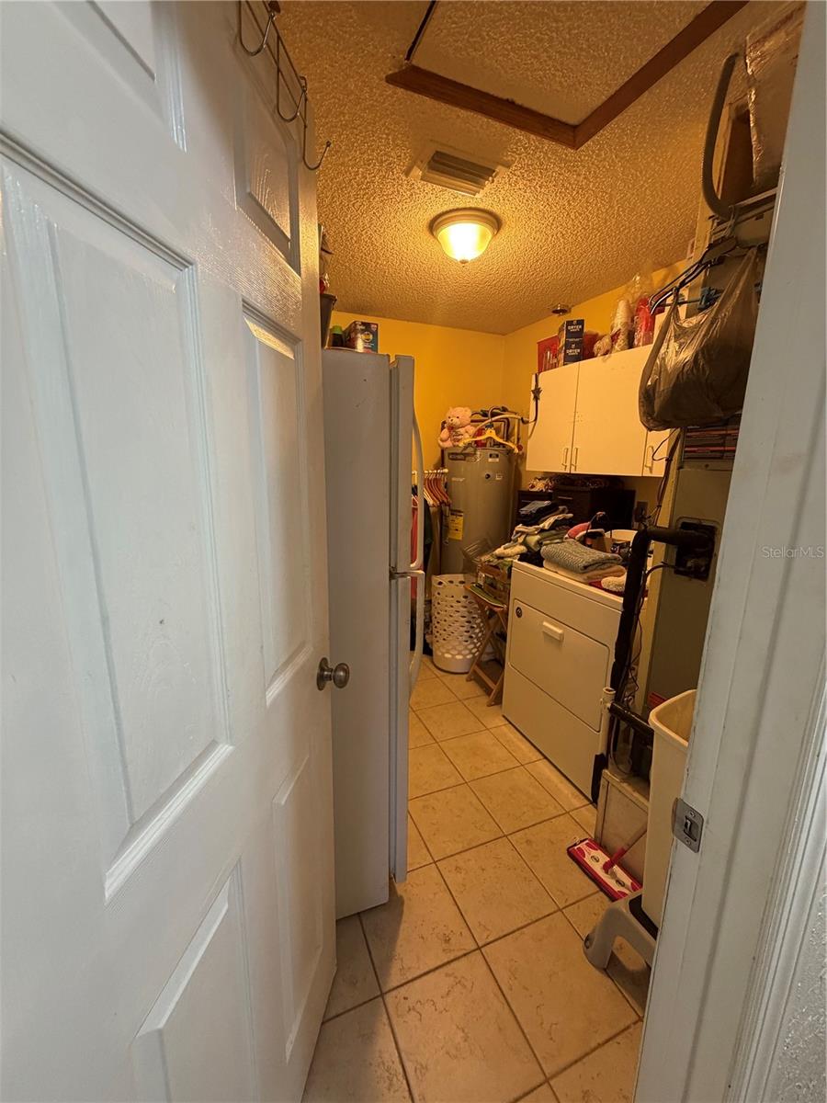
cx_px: 414
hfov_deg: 85.7
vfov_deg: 102.1
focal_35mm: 14
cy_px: 552
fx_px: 446
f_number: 2.2
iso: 320
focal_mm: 2.22
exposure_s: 1/60
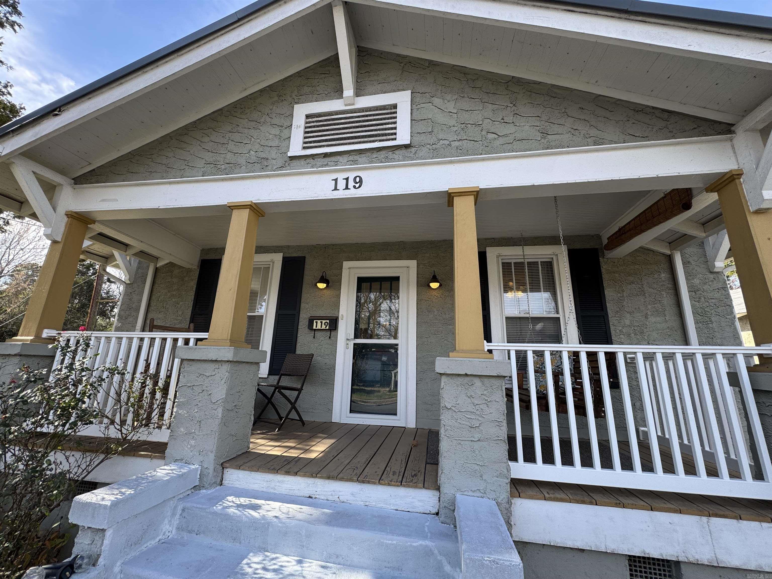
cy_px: 290
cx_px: 386
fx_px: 312
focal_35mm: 14
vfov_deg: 85.7
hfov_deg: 102.1
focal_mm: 2.22
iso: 40
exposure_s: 1/309
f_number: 2.2
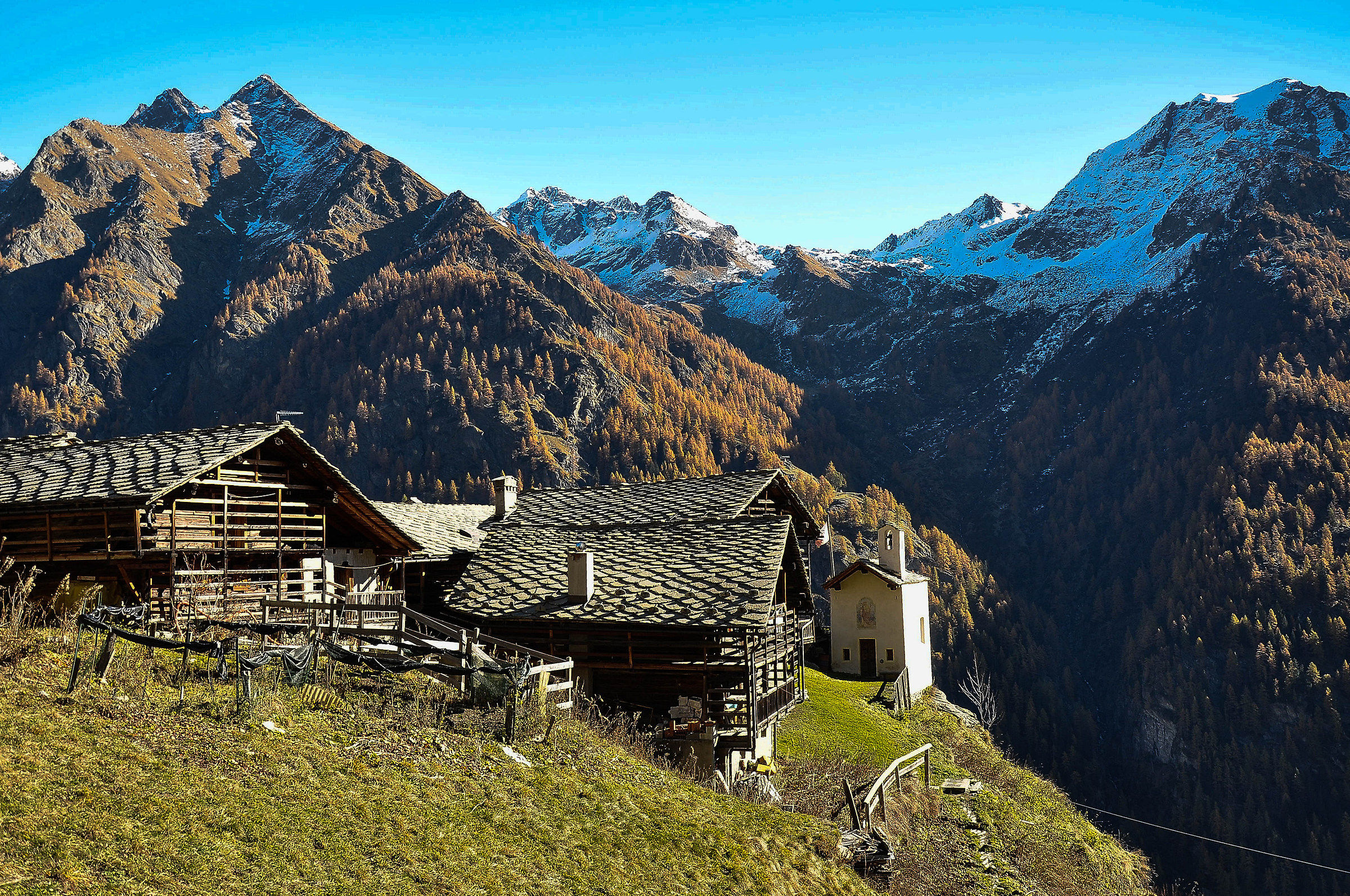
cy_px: 448
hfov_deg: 57.3
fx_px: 1236
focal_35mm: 33
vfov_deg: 39.9
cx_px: 675
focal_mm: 22
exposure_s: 1/60
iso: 200
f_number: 8
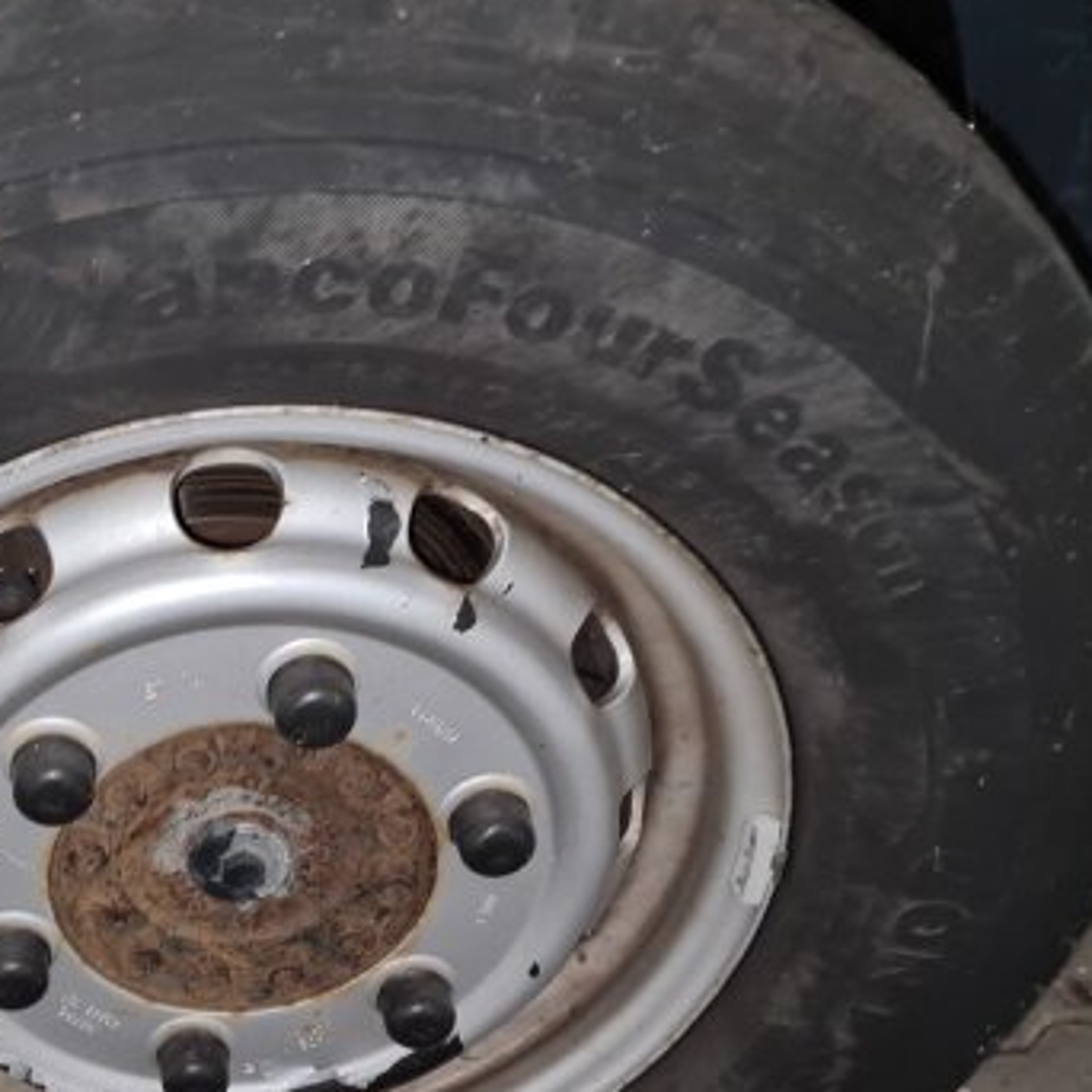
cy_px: 693
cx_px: 156
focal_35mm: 43
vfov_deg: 38.9
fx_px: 1535
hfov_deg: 37.2
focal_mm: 5.4
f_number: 1.8
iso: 250
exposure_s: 1/10
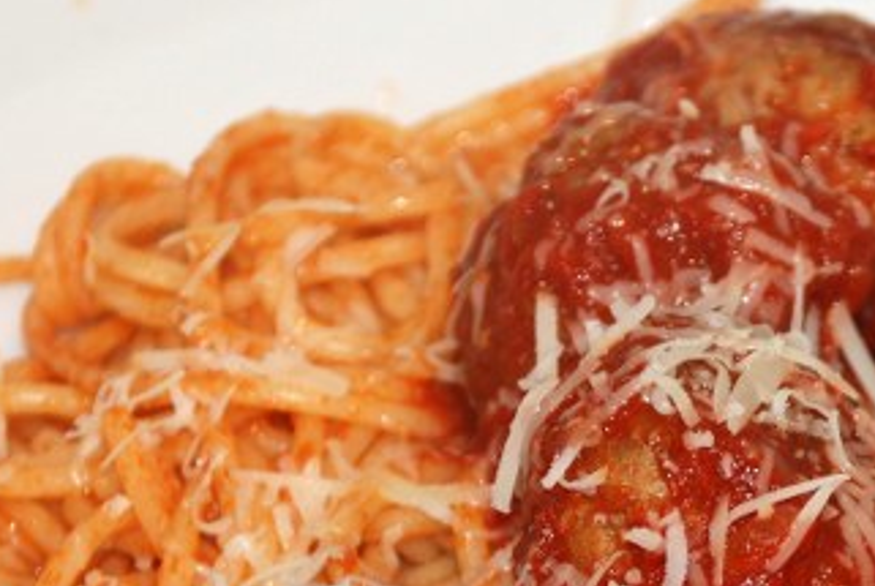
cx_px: 840
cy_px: 665
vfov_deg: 4.6
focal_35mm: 299
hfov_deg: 6.9
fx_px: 7277
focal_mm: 80
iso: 200
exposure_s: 1/60
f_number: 5.6
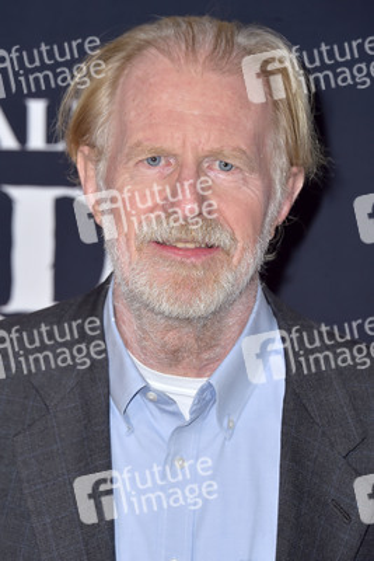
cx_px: 187
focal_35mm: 190
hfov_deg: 7.2
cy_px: 280
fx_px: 2958
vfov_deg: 10.8
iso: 320
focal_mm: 190
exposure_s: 1/250
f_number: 7.1
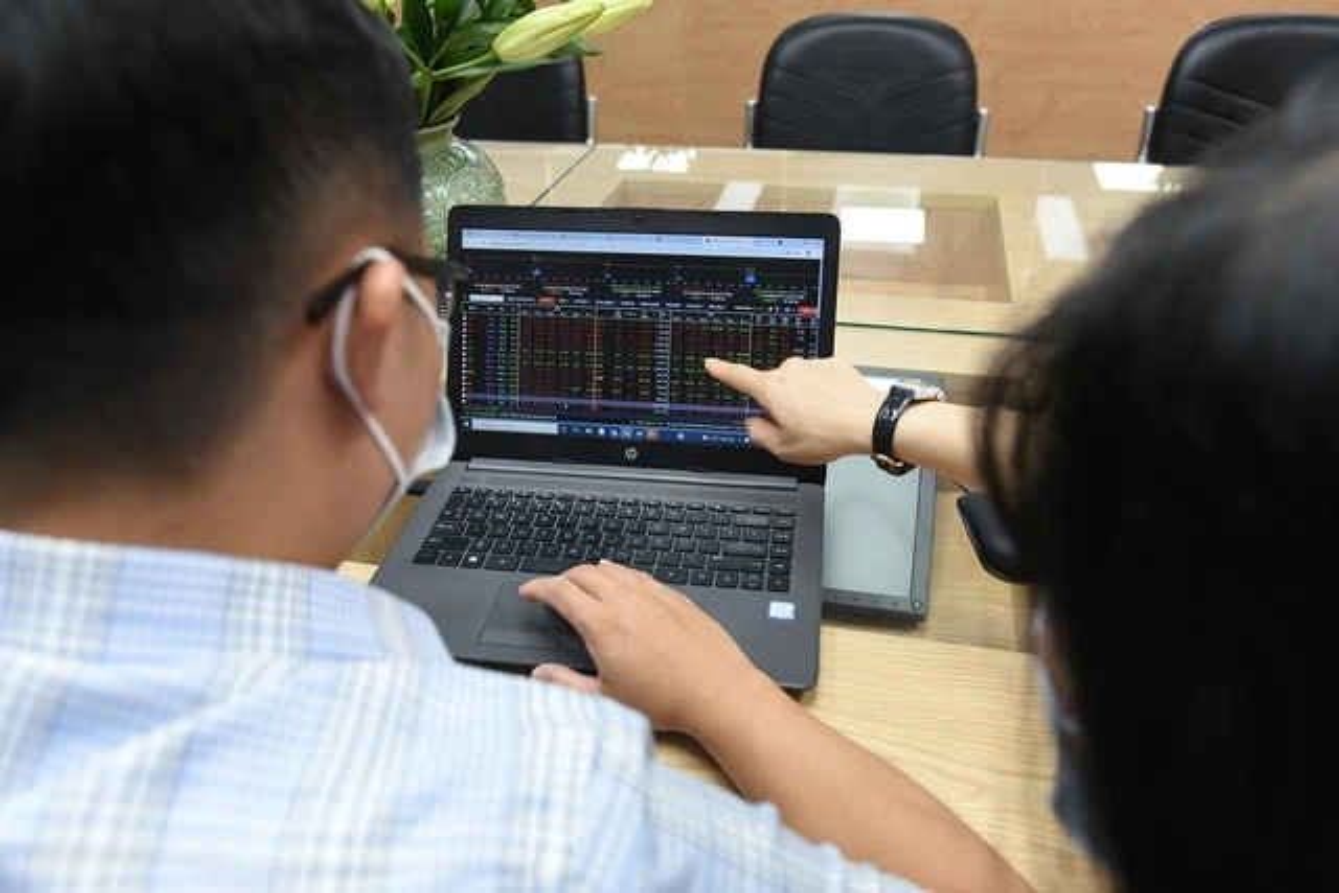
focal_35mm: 27
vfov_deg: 48.0
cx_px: 670
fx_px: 1004
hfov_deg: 67.4
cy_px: 446
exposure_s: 1/200
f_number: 4.5
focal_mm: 27
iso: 1800
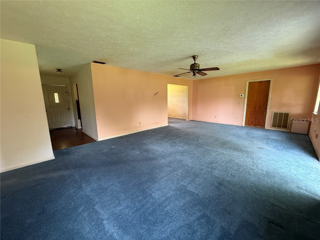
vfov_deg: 85.7
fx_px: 129
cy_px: 120
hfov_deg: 102.1
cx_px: 160
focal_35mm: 14
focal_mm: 2.22
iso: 400
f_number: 2.2
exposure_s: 1/79
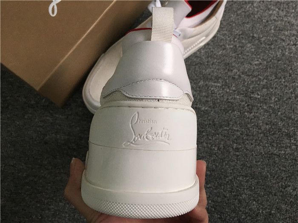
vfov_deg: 48.2
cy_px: 112
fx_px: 250
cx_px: 149
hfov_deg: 61.7
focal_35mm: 29
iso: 50
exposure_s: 1/33
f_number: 2.2
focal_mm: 4.15
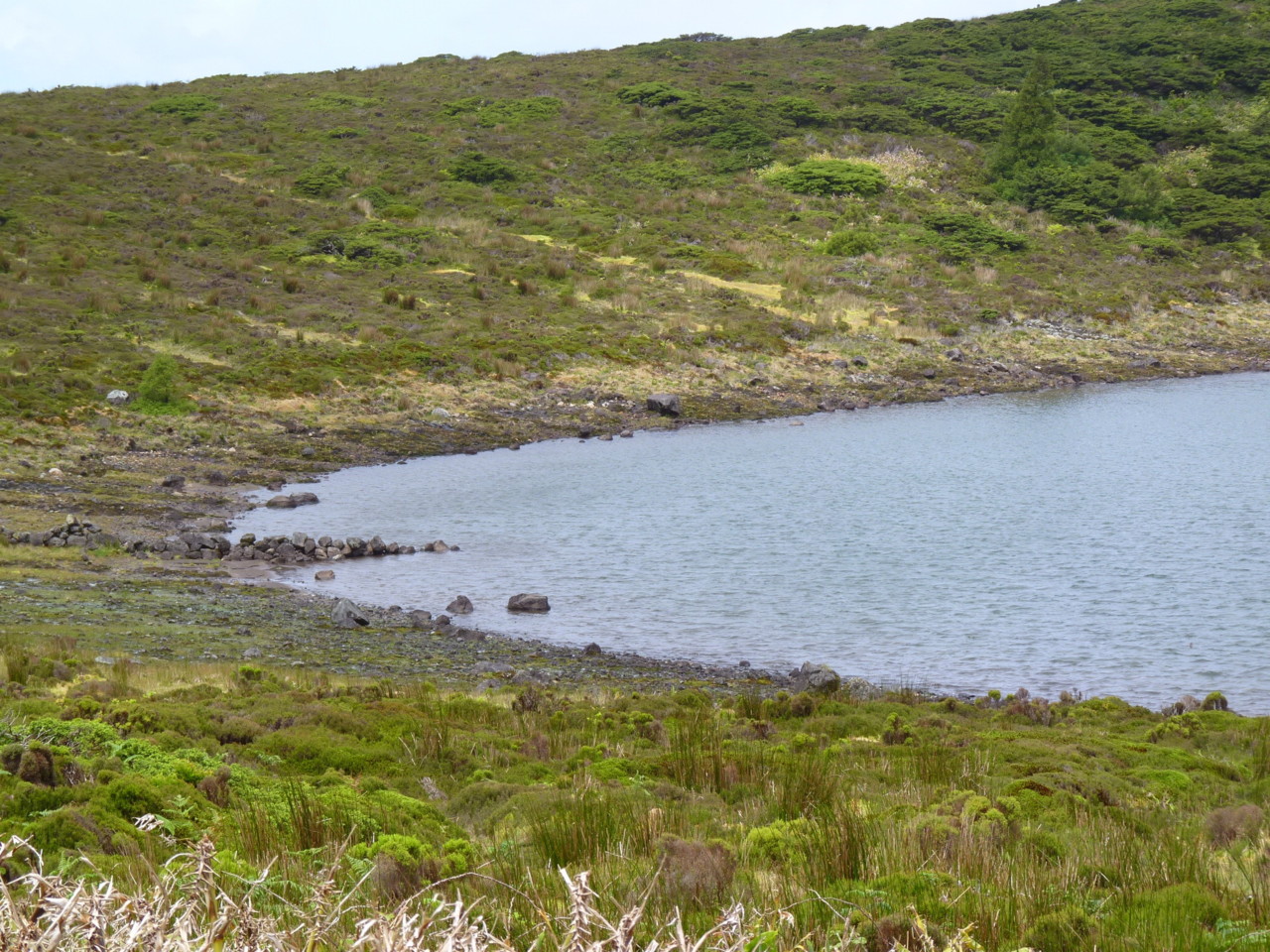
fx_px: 4293
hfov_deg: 16.8
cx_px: 635
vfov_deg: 12.7
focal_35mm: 117
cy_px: 476
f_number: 4.5
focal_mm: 20.8
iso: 100
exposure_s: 1/320
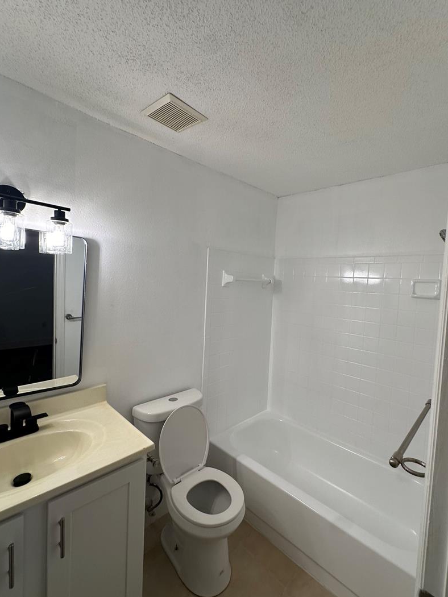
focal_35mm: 16
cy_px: 296
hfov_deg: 77.9
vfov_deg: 94.5
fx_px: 276
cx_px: 248
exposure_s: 1/120
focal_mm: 2.22
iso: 50
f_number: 2.2
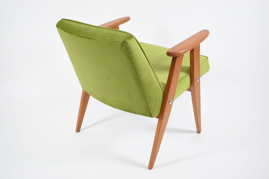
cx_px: 137
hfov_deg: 44.0
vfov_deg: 30.2
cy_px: 91
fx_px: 333
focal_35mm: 45
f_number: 4.2
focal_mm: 29
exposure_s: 1/13
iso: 100
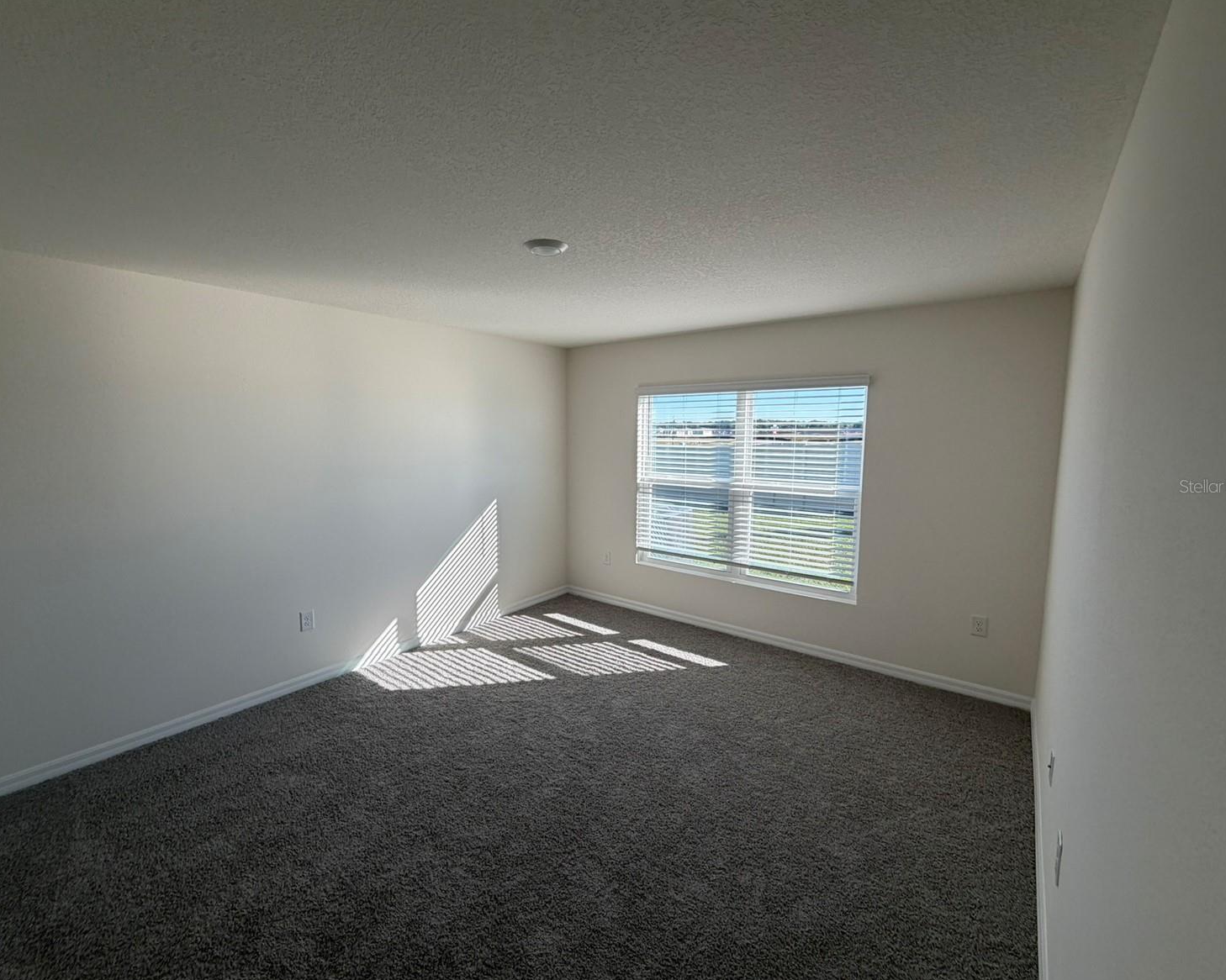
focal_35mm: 15
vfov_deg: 84.0
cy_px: 486
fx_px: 544
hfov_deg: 96.7
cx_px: 586
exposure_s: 1/198
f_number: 2.2
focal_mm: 2.22
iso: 40
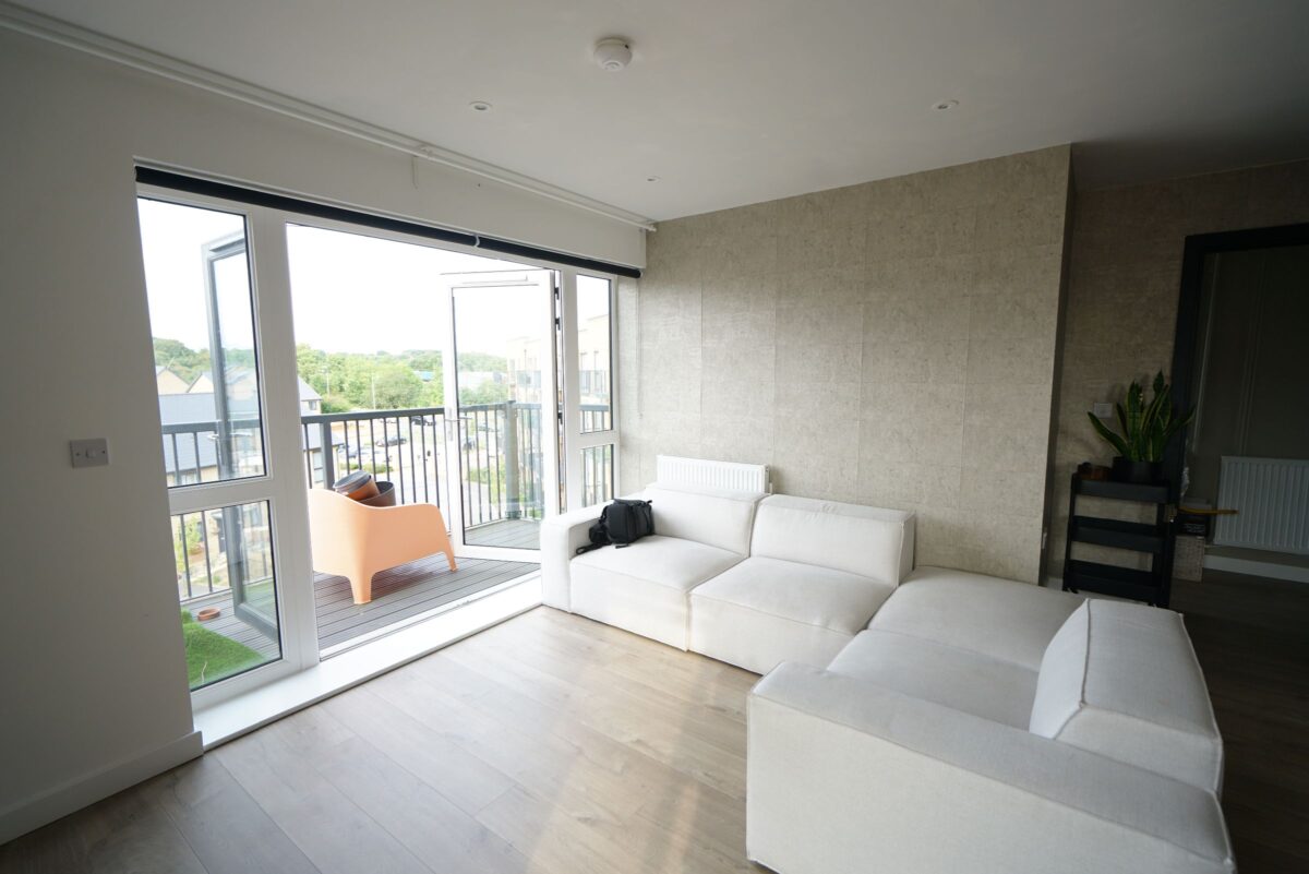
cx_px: 654
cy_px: 437
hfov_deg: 96.7
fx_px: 582
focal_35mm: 16
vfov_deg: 73.8
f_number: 4
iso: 400
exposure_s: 1/250
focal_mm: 16
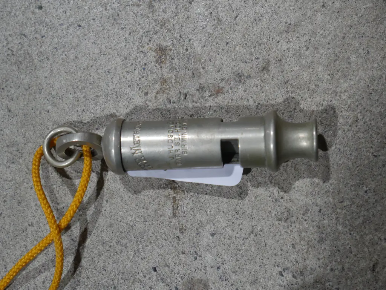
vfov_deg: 20.5
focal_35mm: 72
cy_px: 145
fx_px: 803
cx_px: 193
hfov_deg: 27.0
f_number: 6.3
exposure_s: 1/80
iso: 640
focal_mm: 36
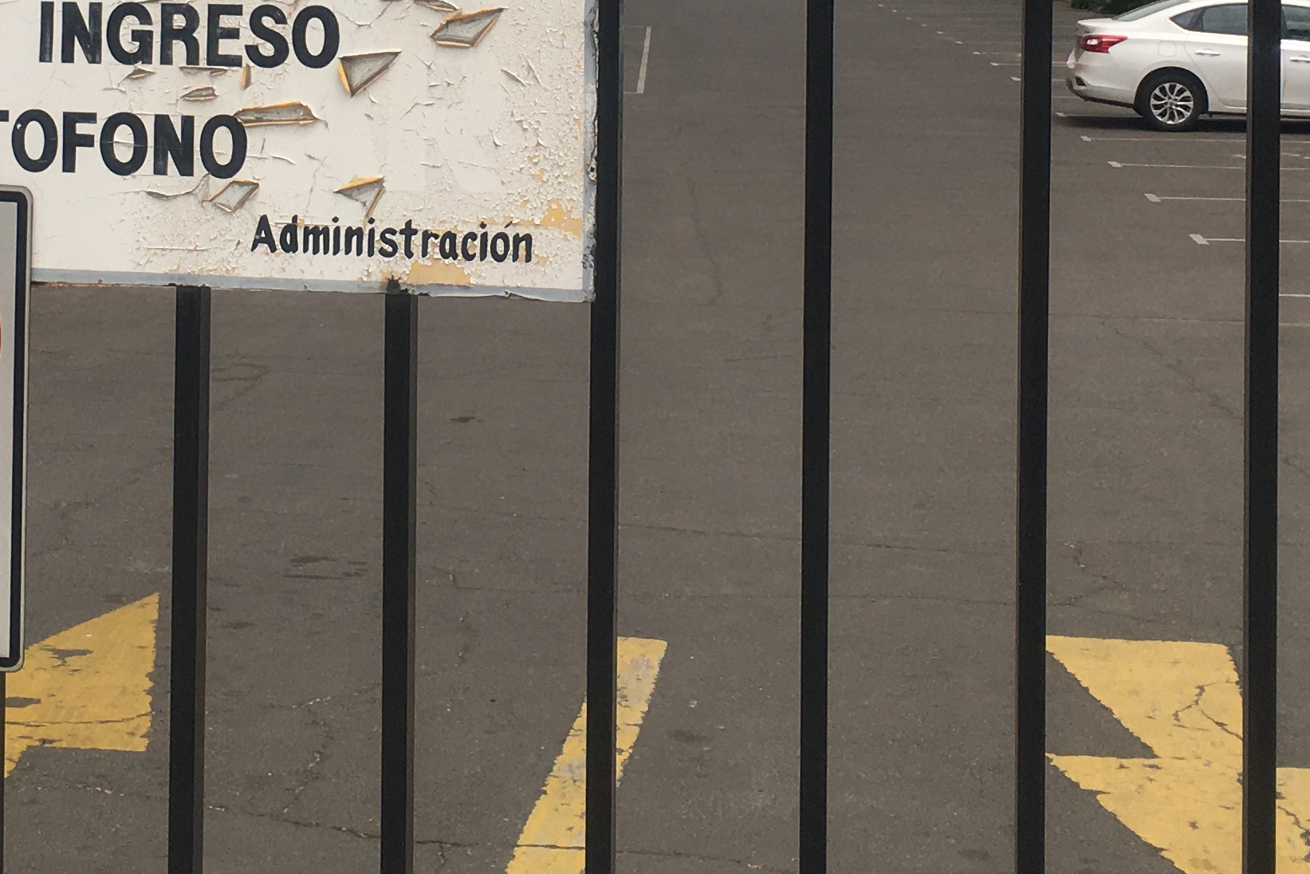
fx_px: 2693
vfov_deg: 17.7
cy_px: -126
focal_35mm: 74
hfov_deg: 27.1
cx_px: 396
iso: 25
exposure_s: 1/1876
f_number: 2.2
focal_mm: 4.15
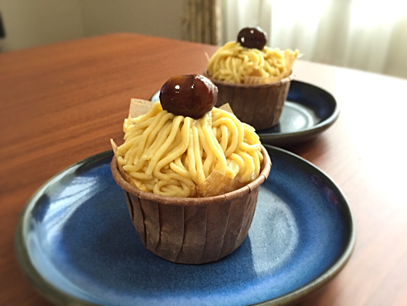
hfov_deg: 61.7
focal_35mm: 29
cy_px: 153
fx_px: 341
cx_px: 204
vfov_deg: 48.2
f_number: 2.2
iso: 250
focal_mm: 4.15
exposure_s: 1/30
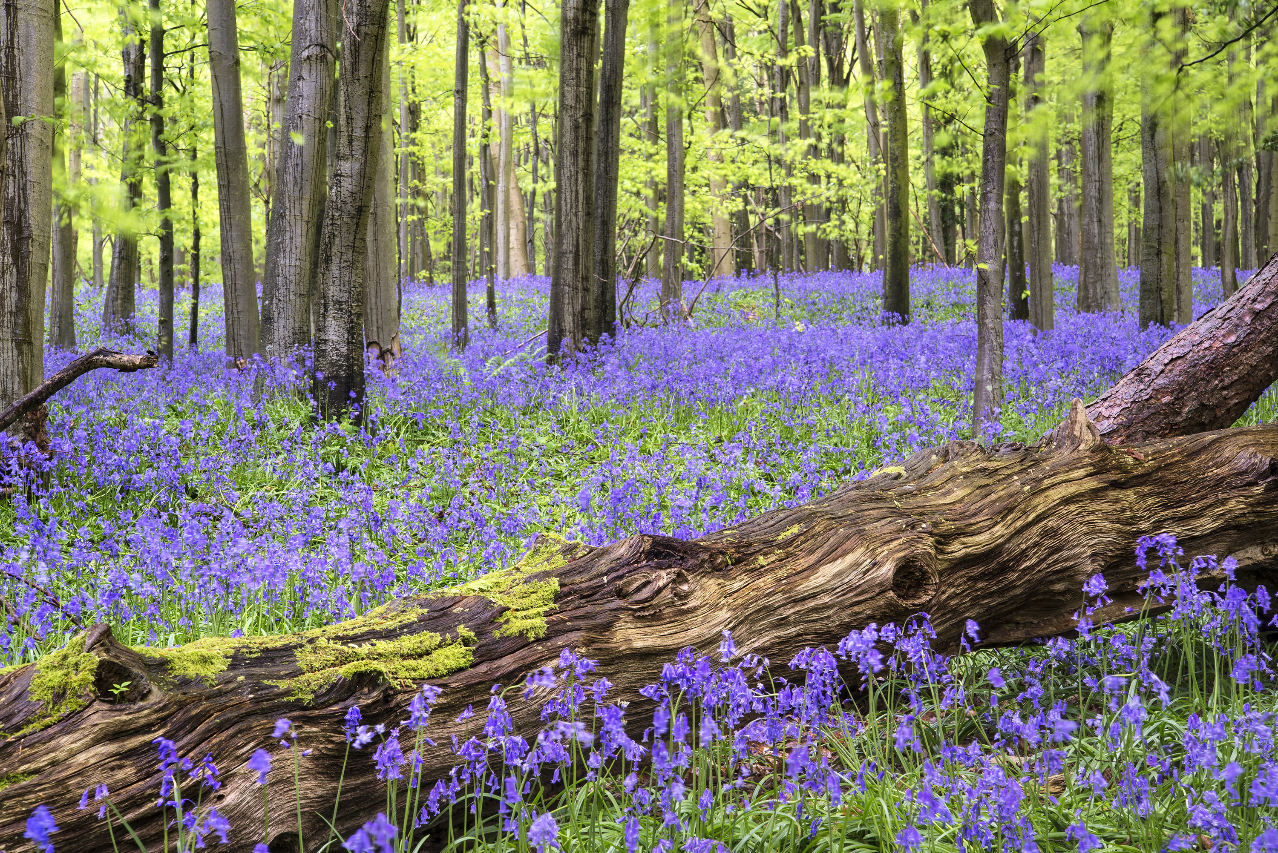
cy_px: 426
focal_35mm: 75
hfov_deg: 27.0
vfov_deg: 18.2
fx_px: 2664
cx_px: 639
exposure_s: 25
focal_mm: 75
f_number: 16
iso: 100
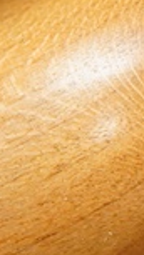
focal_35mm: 277
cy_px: 95
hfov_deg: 4.4
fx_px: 1881
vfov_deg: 7.8
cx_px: 80
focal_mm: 30
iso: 1250
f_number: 3.5
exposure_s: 1/125
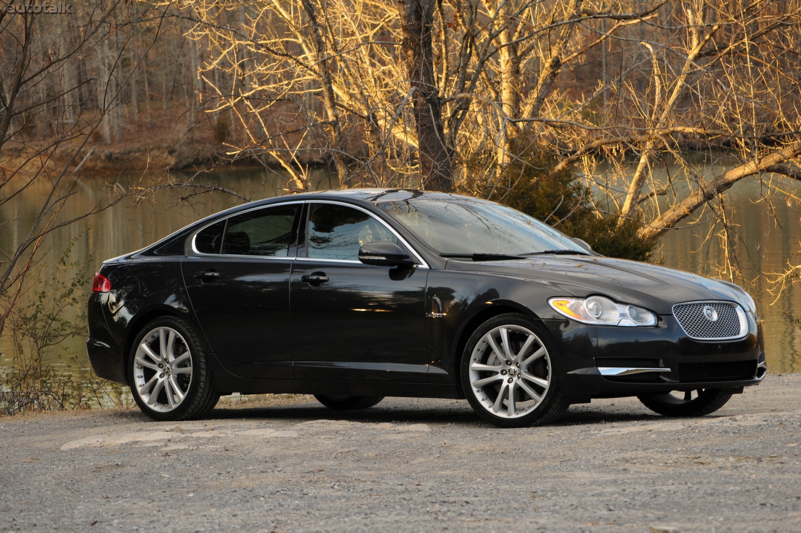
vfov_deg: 8.9
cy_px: 266
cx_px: 400
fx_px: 3400
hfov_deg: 13.4
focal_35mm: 153
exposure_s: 1/60
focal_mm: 102
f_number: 8
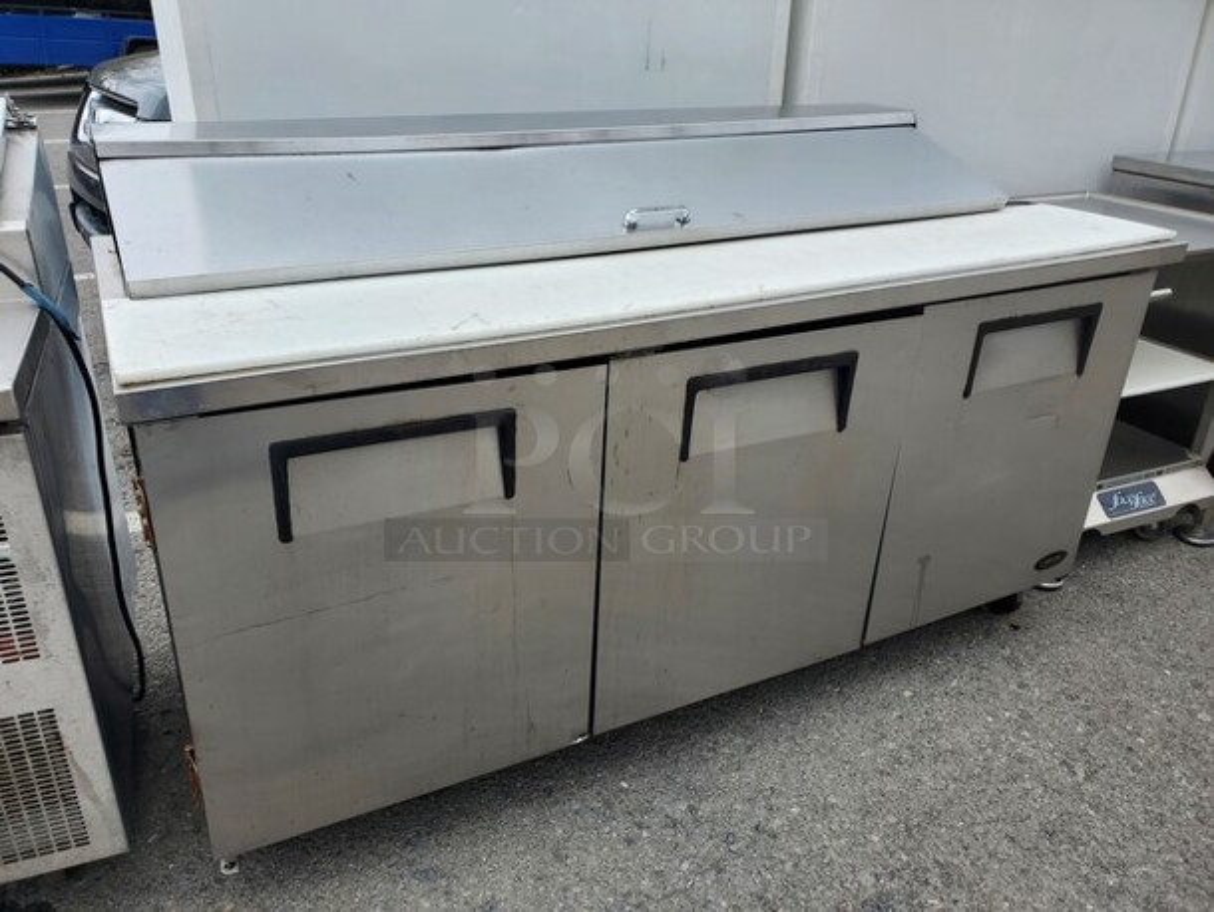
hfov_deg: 67.3
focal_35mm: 26
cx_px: 607
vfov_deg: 53.1
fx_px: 912
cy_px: 456
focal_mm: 4.3
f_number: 2.4
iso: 50
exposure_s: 1/223
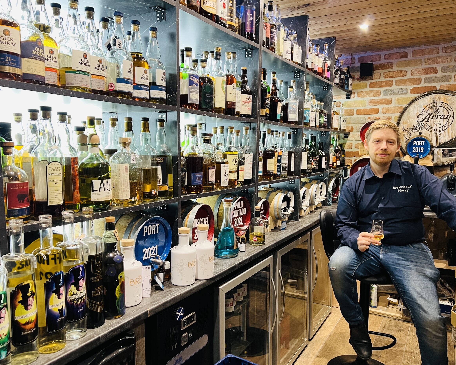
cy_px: 186
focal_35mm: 28
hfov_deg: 62.2
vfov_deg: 51.5
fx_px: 378
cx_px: 232
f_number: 1.5
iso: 160
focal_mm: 5.7
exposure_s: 1/50
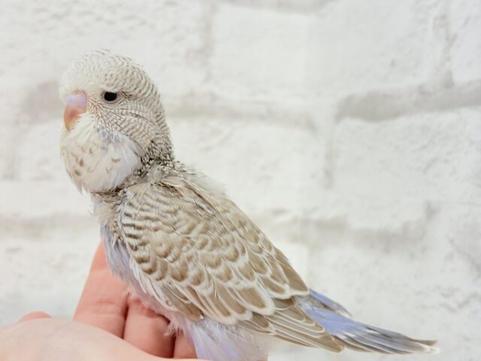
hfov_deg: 36.8
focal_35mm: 52
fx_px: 723
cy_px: 180
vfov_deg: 28.0
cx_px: 240
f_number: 1.6
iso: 40
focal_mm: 5.96
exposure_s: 1/50
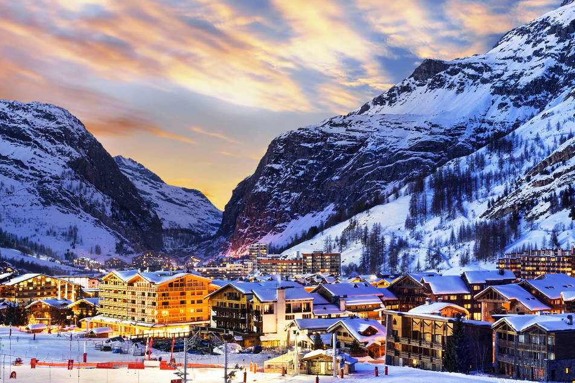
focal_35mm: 57
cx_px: 459
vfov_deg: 23.8
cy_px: 191
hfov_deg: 34.0
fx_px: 910
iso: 80
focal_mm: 32
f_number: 10
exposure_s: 30
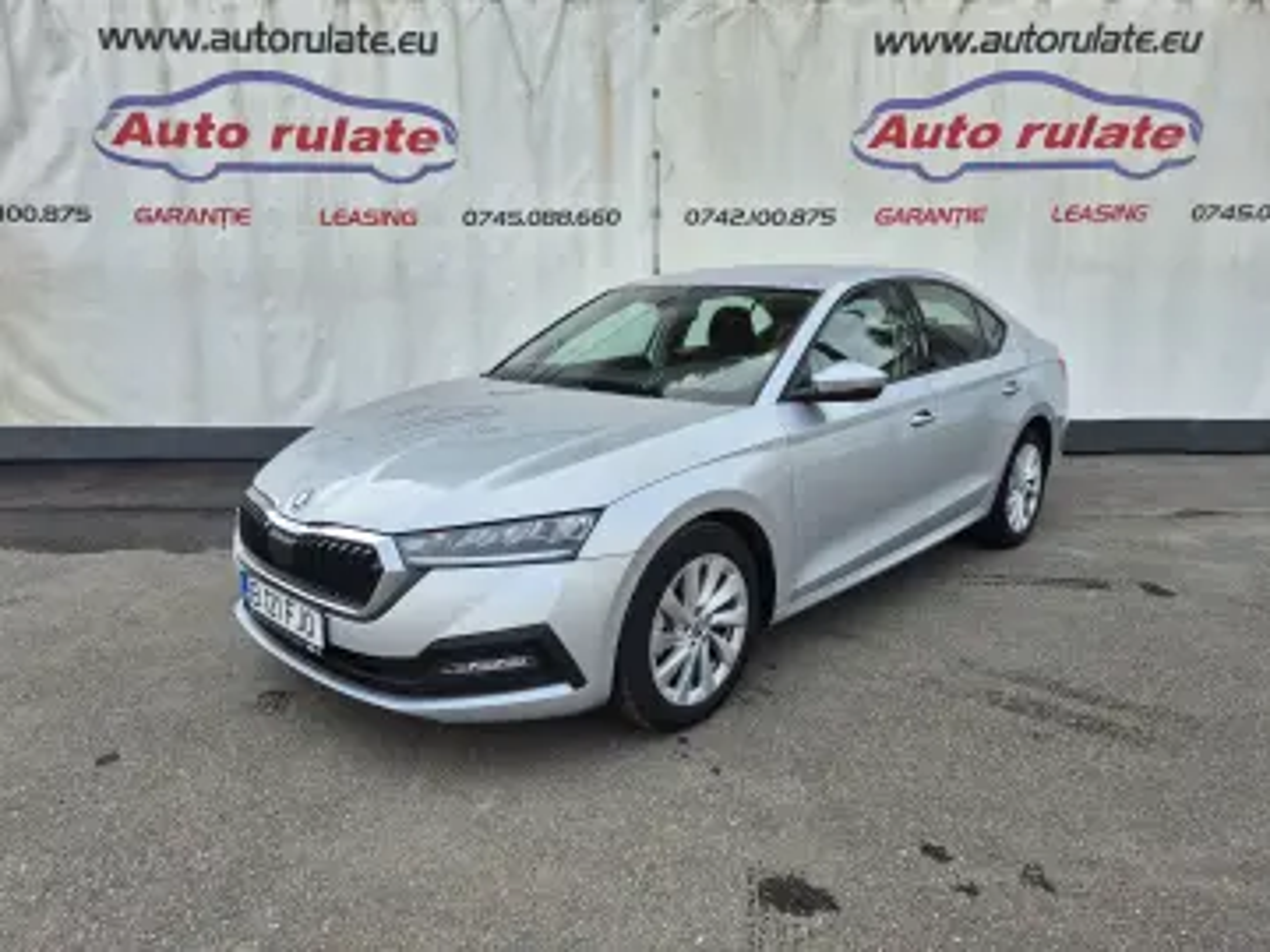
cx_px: 635
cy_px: 476
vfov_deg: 58.9
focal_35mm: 23
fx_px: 844
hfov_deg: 73.9
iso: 25
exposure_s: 1/546
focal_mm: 5.4
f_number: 1.8
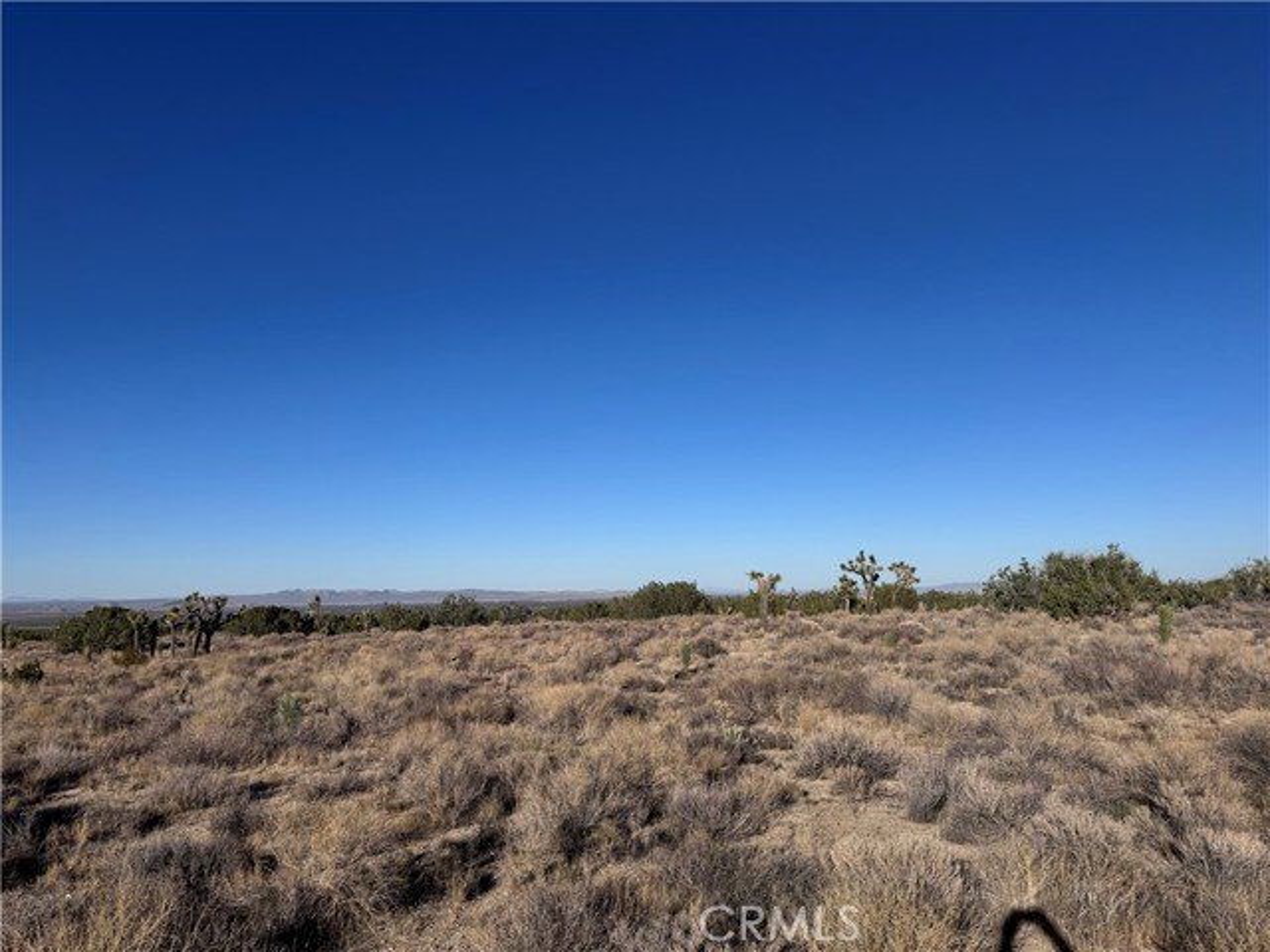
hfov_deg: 71.6
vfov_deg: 56.8
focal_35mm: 24
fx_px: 881
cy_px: 476
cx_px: 635
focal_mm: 6.76
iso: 80
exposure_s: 1/7937
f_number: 1.78
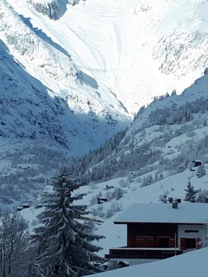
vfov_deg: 40.2
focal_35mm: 47
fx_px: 377
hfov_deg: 30.9
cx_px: 108
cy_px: 169
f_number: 1.9
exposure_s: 1/2398
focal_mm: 3.6
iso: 40
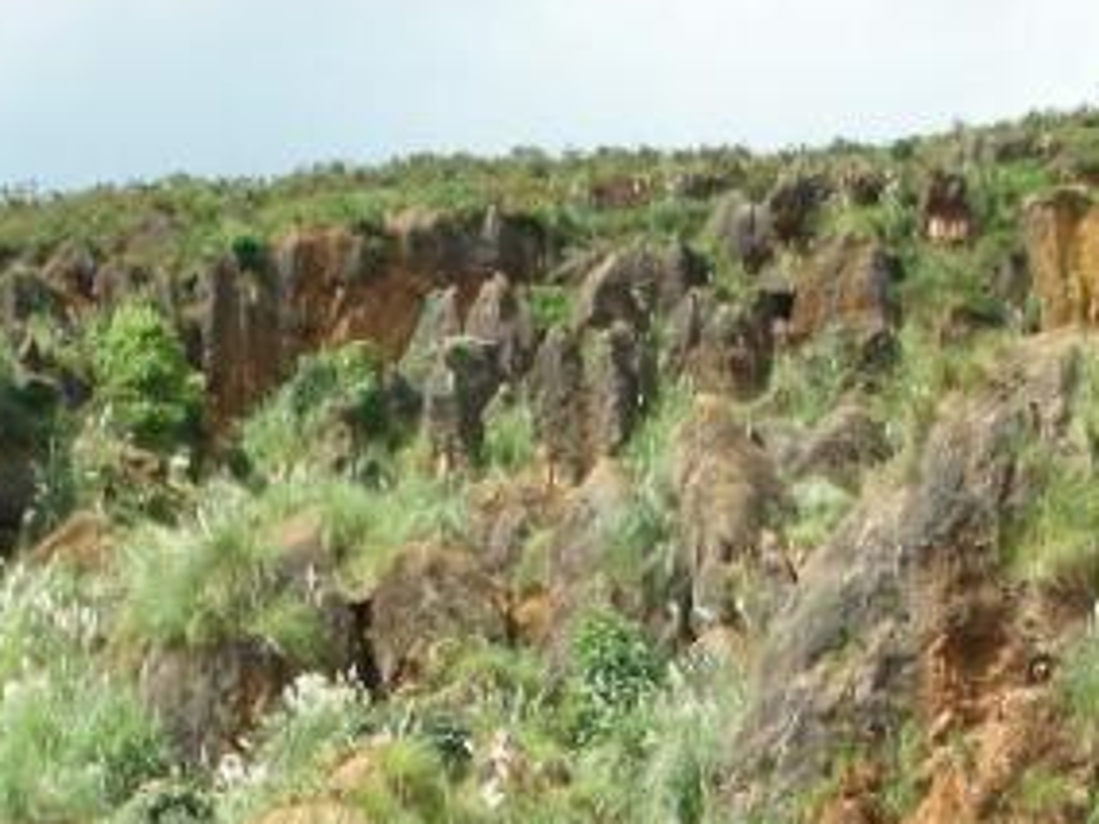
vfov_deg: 11.9
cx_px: 449
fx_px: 3715
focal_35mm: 117
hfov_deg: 16.8
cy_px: 1368
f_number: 3
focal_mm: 5.8
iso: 50
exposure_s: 1/309
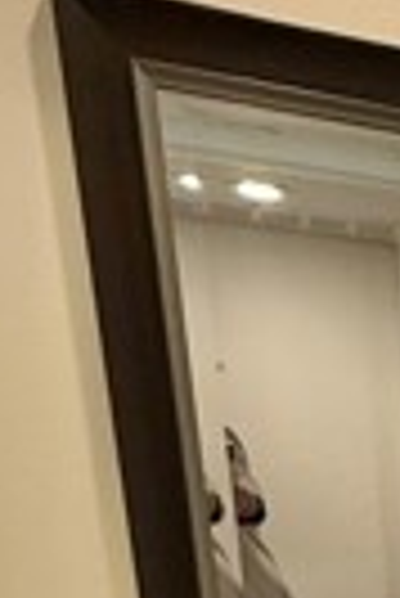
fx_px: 1164
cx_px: 885
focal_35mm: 70
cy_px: 886
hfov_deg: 14.6
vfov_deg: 23.4
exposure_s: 1/120
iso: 160
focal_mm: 2.22
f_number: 2.2
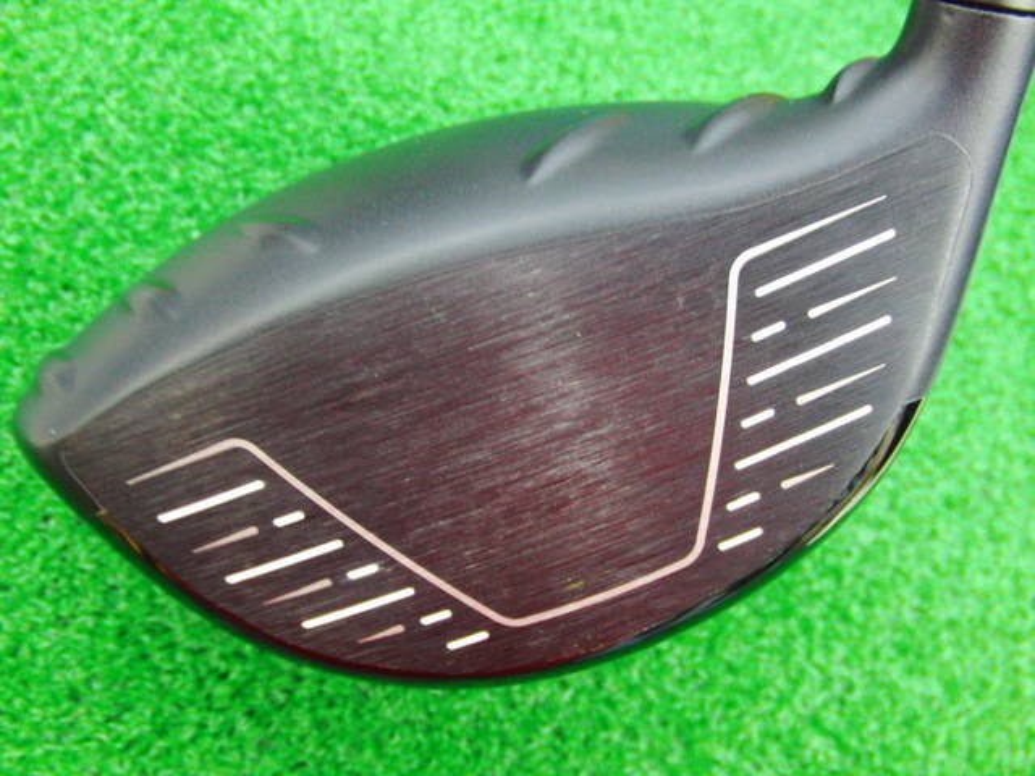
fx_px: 1106
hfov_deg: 50.1
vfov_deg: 38.7
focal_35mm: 37
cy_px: 388
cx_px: 518
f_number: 3.6
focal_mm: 6.42
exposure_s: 1/10
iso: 400
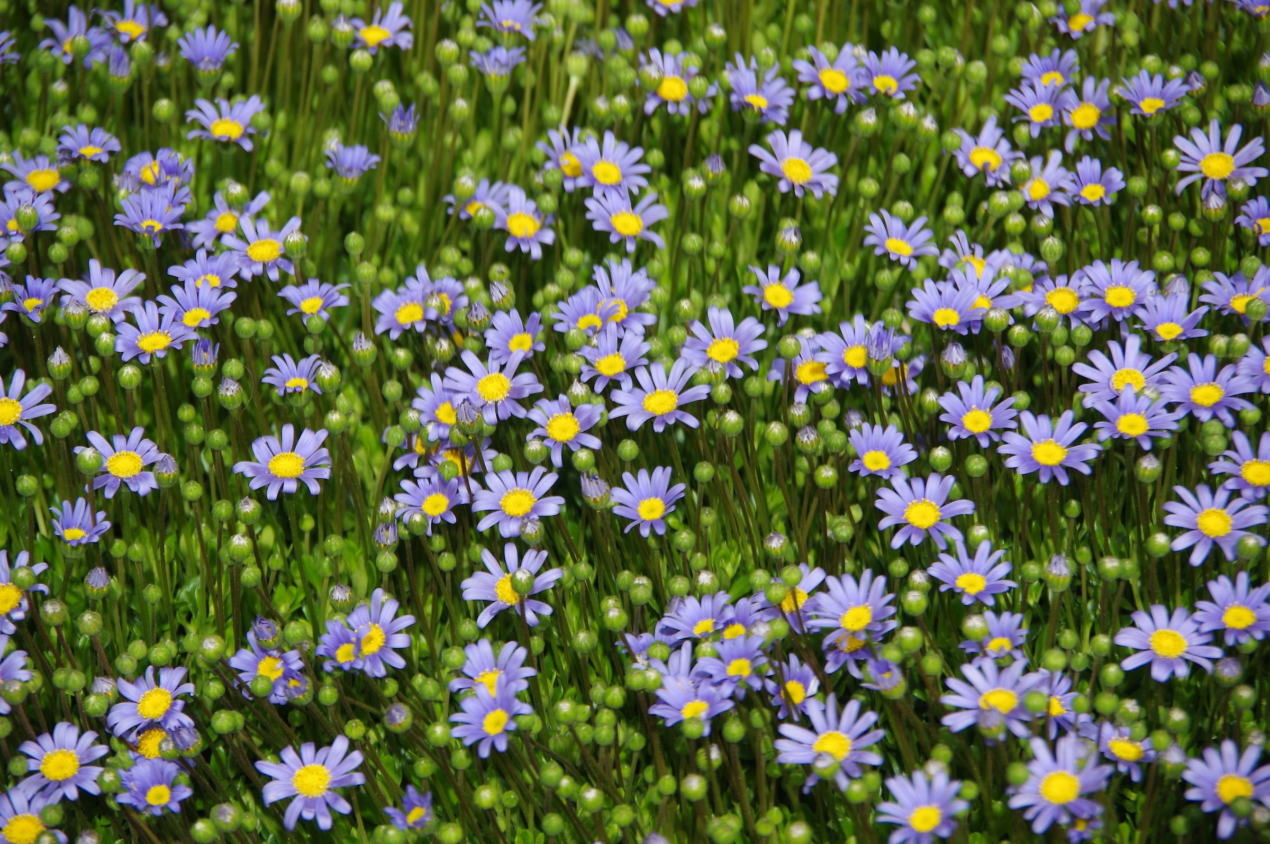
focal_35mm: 202
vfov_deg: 6.8
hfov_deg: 10.2
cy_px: 422
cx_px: 635
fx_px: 7119
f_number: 5.6
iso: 200
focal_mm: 135
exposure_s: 1/200
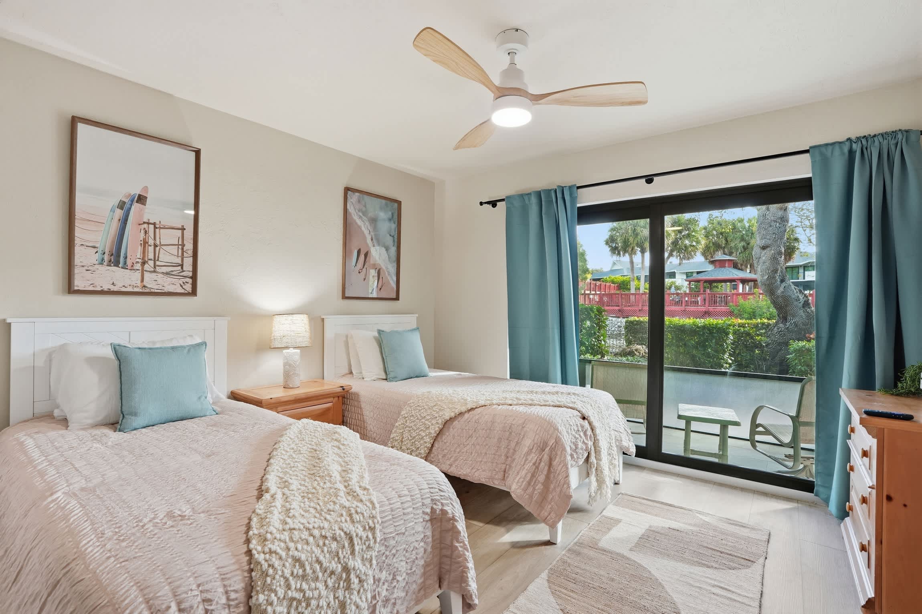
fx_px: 410
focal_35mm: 16
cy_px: 307
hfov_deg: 96.7
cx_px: 461
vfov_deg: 73.7
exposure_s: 1/60
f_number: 9
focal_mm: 16
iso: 400
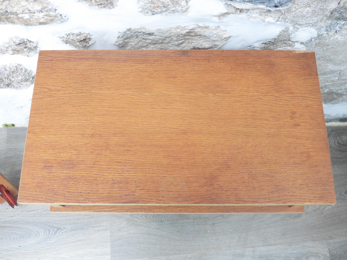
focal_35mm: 34
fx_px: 341
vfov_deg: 41.8
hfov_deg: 54.0
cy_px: 130
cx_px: 174
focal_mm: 6.1
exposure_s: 1/25
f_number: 5
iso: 400
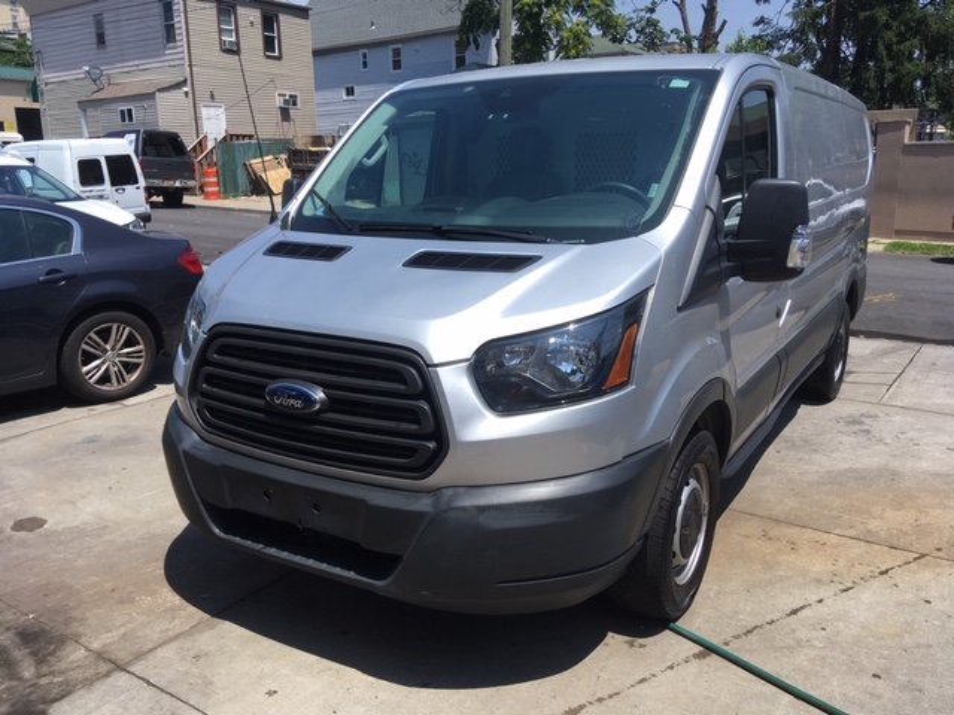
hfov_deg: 61.7
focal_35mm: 29
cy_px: 358
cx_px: 477
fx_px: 799
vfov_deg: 48.2
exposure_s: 1/1479
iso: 25
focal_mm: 4.15
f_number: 2.2
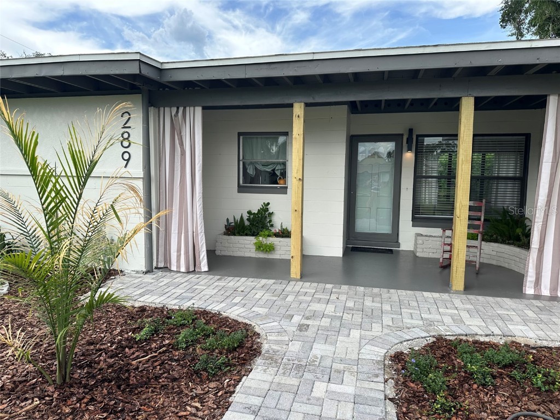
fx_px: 388
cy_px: 210
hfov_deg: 71.6
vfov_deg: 56.8
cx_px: 280
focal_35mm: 24
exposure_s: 1/1212
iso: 80
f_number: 1.78
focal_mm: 6.86
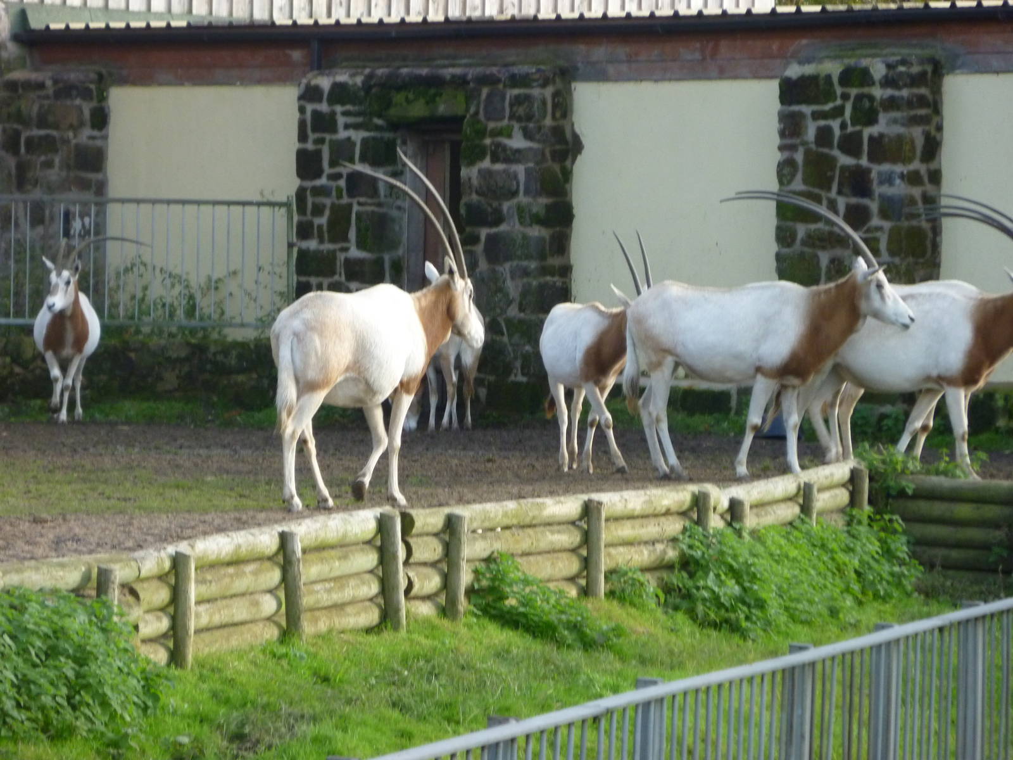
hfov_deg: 9.9
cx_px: 506
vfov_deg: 7.4
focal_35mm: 200
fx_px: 5853
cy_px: 380
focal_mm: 36
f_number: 5.9
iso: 320
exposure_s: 1/125
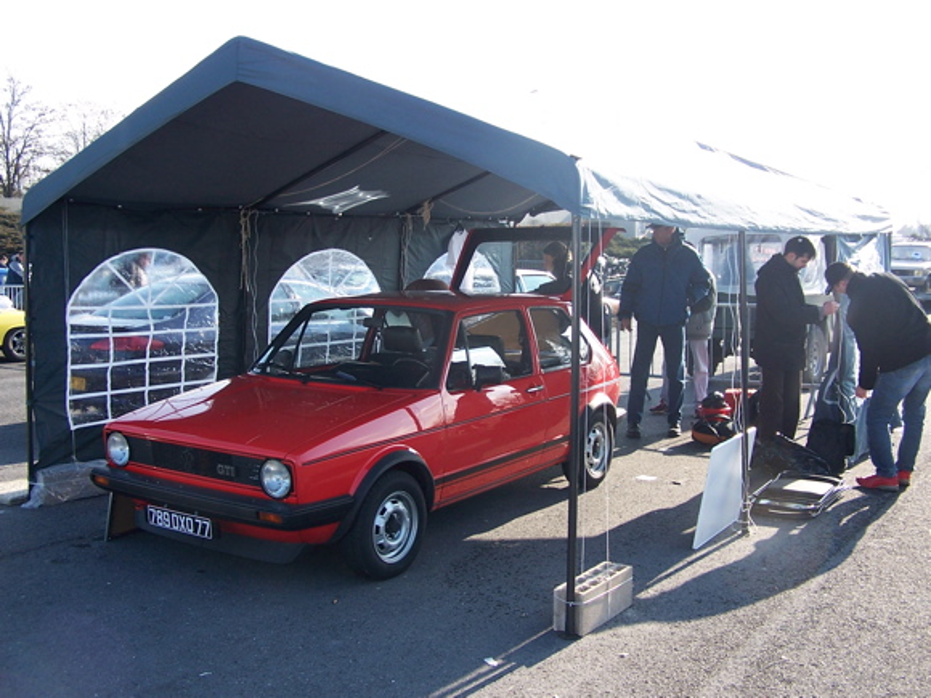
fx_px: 1022
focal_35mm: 38
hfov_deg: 49.0
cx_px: 466
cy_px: 349
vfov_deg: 37.7
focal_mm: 6.3
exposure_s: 1/250
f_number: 2.8
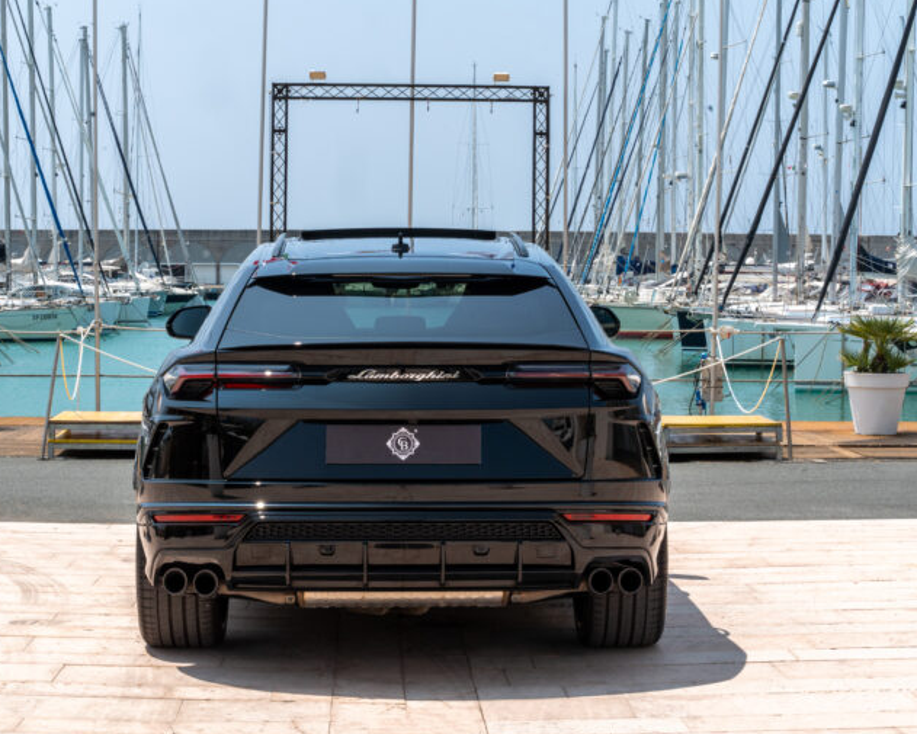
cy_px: 365
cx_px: 408
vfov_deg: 19.2
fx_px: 2172
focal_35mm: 80
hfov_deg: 23.8
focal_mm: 70
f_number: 22
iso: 320
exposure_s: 1/125
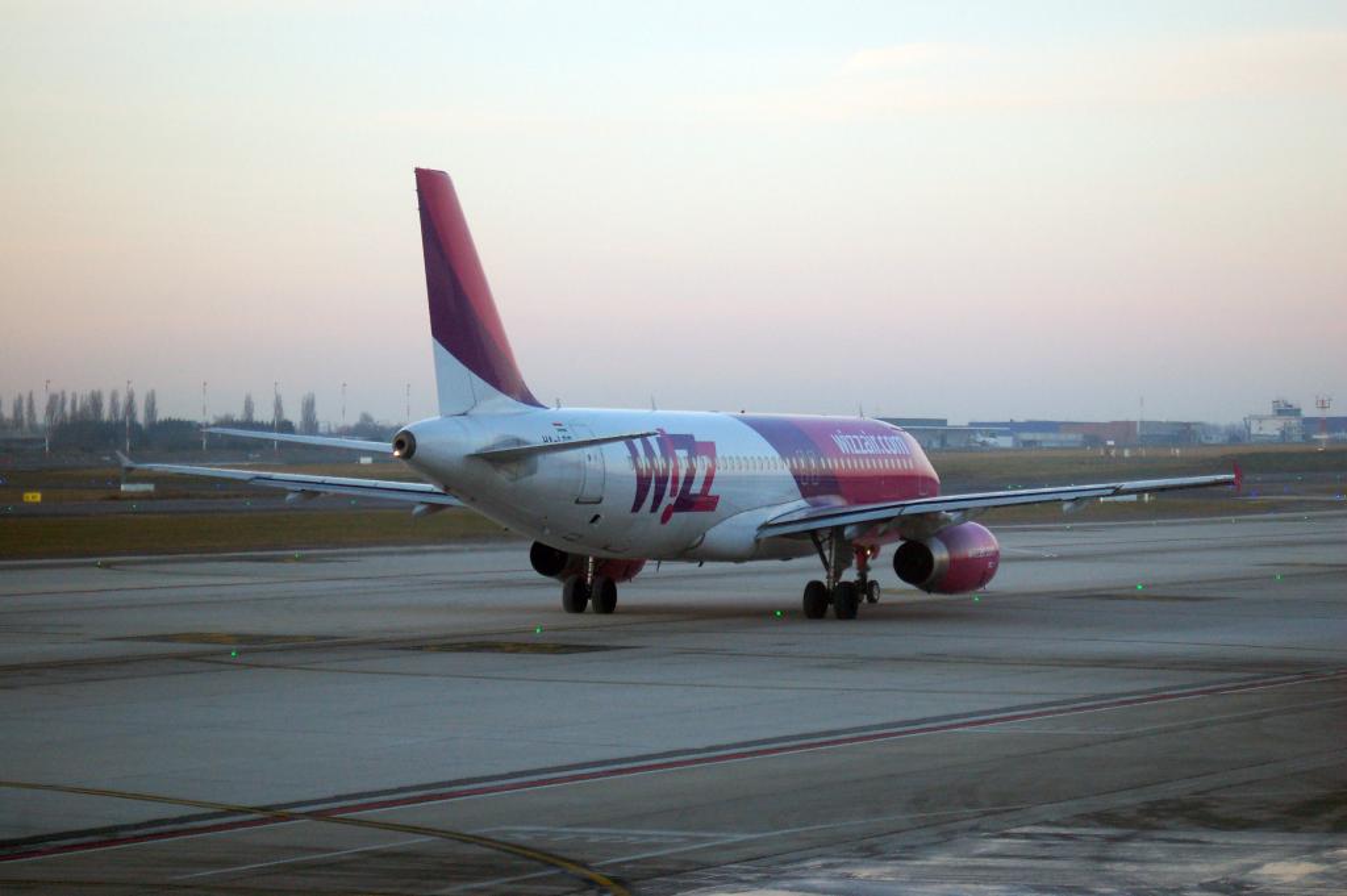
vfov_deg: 11.4
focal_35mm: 120
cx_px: 674
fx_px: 4486
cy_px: 448
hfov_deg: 17.1
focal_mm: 80
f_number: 5.6
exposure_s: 1/160
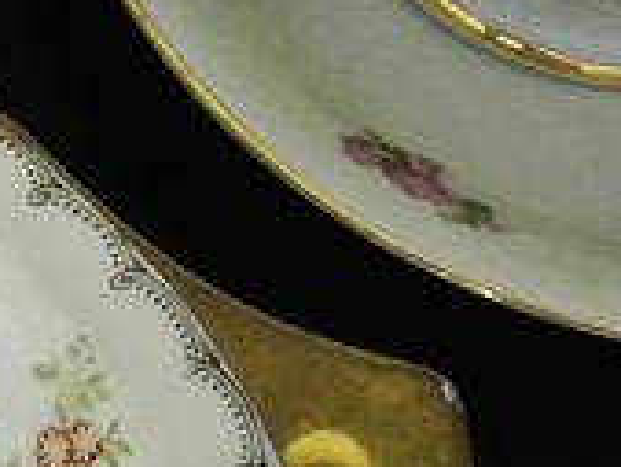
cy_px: 686
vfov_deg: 6.4
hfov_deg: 7.7
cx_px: -1121
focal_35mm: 228
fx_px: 4093
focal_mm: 15.1
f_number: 4.2
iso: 800
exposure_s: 1/60
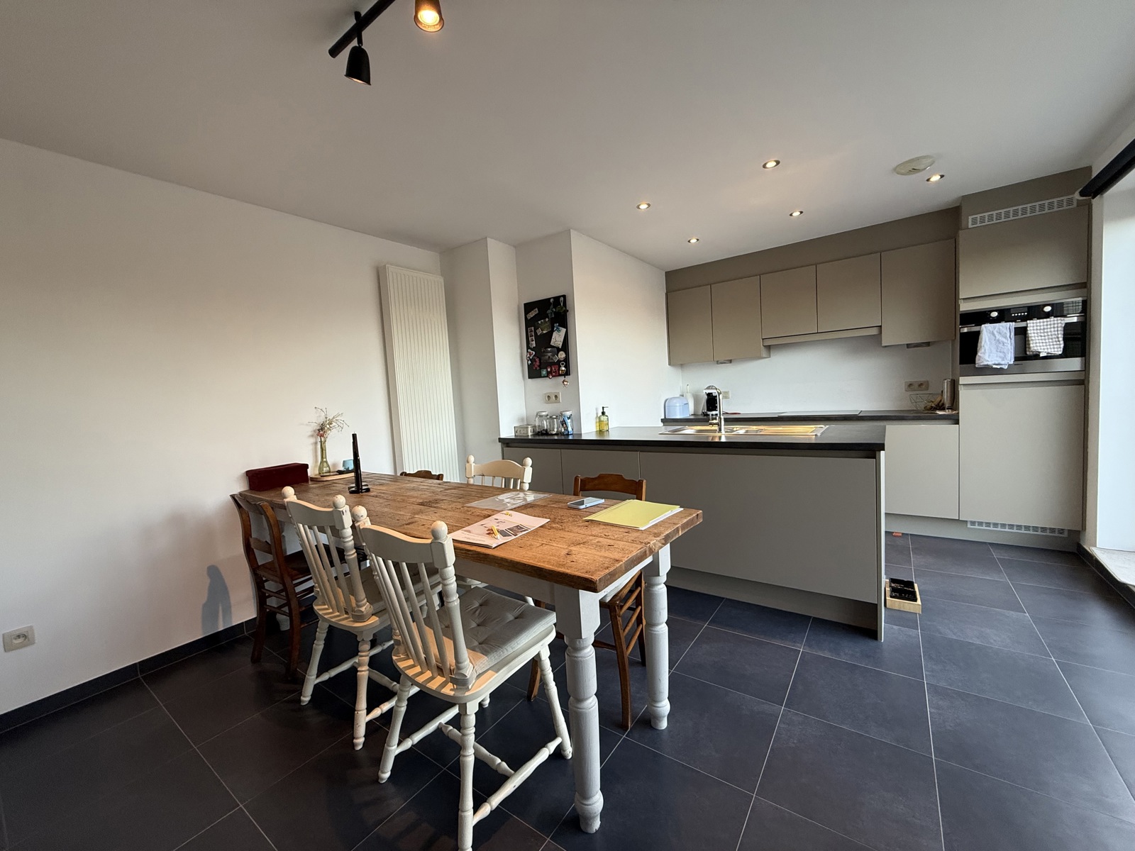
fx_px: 459
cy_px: 426
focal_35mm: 14
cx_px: 568
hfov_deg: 102.1
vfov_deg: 85.7
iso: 160
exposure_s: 1/100
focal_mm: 2.22
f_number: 2.2
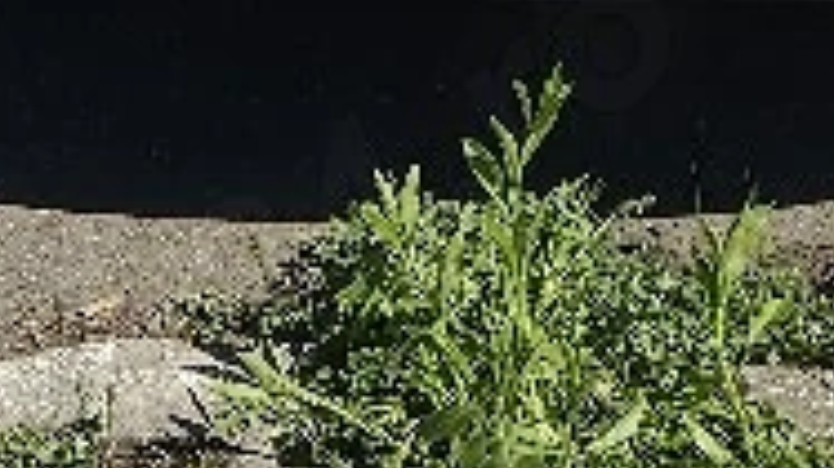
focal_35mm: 134
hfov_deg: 16.0
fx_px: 2962
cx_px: 491
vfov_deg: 8.1
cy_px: -793
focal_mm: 5.4
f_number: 1.8
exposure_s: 1/2500
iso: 50
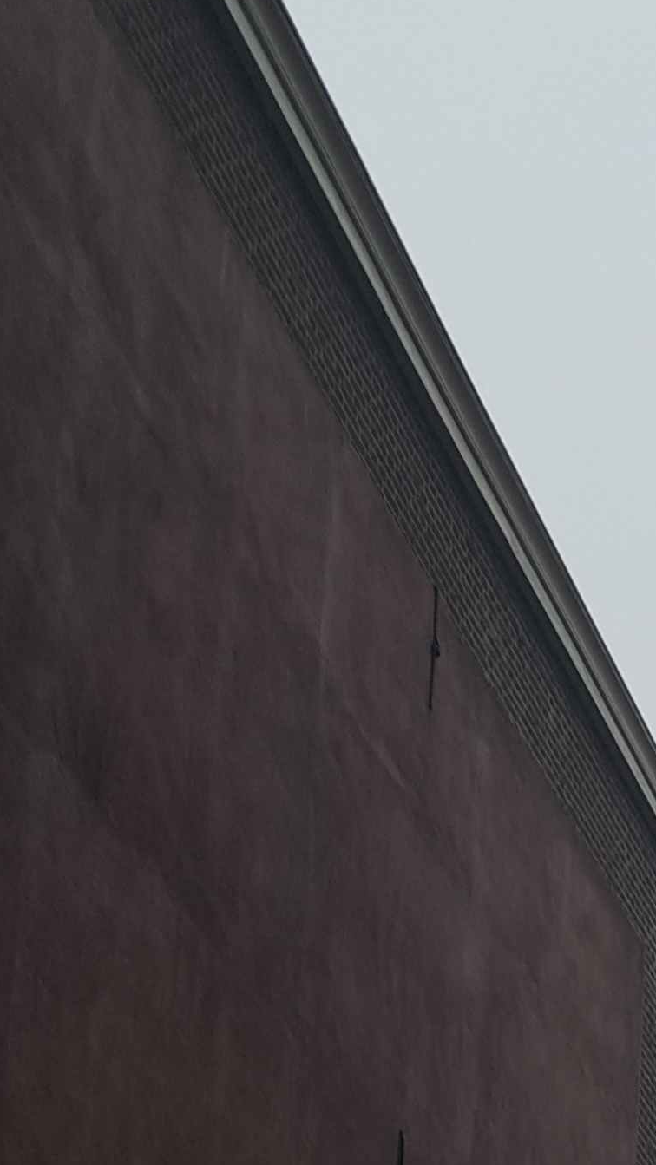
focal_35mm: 90
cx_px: 1278
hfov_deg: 12.1
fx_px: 2782
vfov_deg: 19.2
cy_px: 1966
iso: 50
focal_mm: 5.23
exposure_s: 1/60
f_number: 1.8
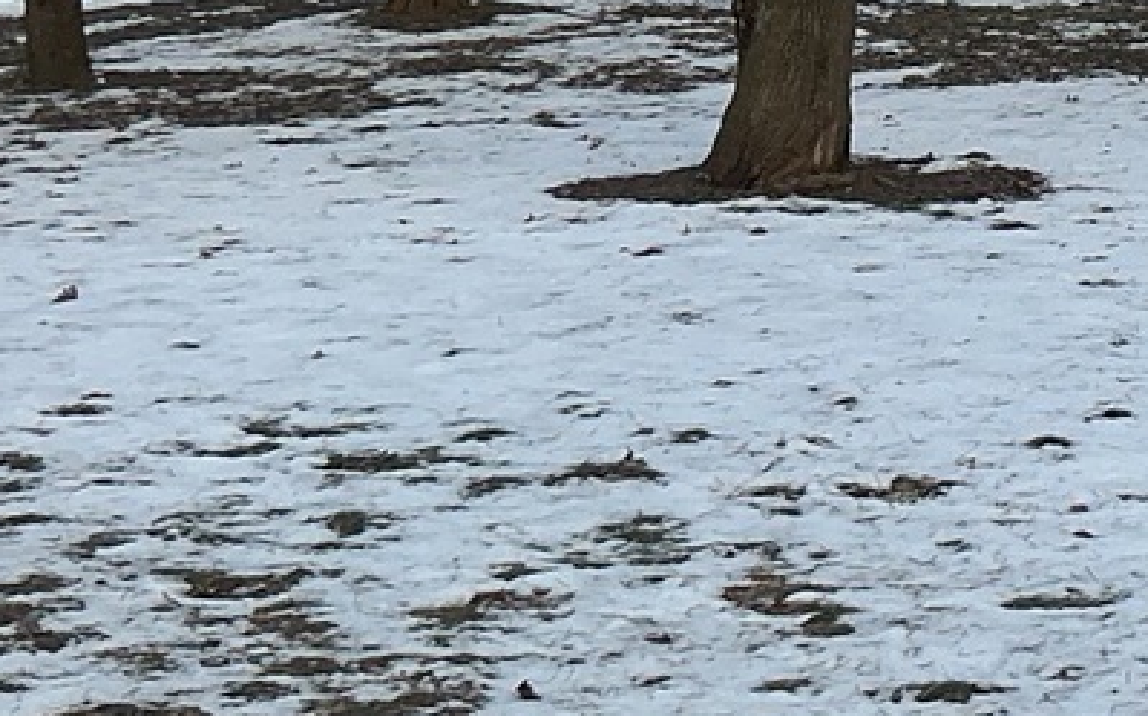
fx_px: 3471
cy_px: -397
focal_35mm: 111
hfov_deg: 17.9
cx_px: 1381
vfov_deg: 11.3
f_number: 1.8
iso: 20
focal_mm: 3
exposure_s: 1/198
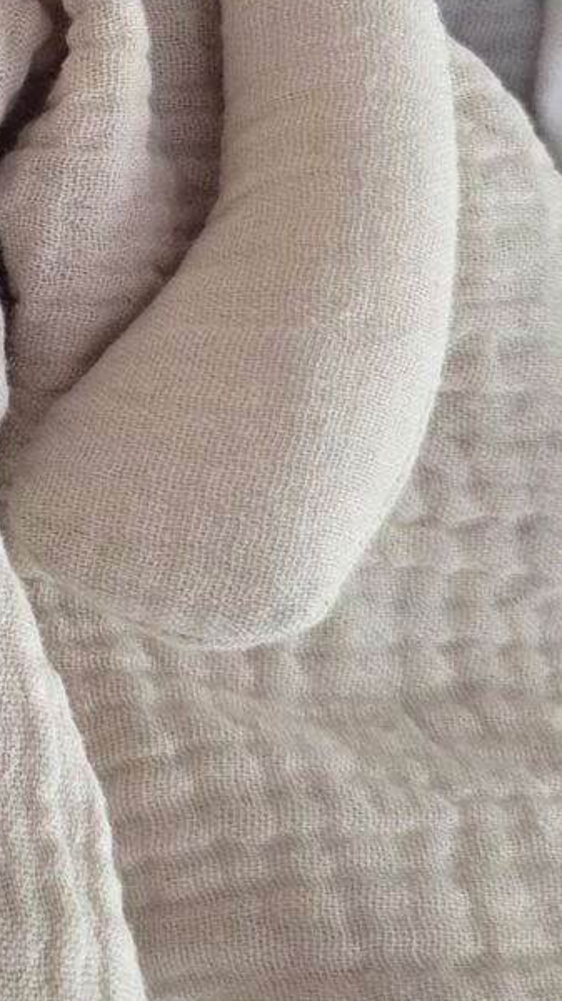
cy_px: 35
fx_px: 2838
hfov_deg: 10.6
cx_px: -437
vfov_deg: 19.5
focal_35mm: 107
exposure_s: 1/100
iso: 250
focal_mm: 6.3
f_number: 1.7
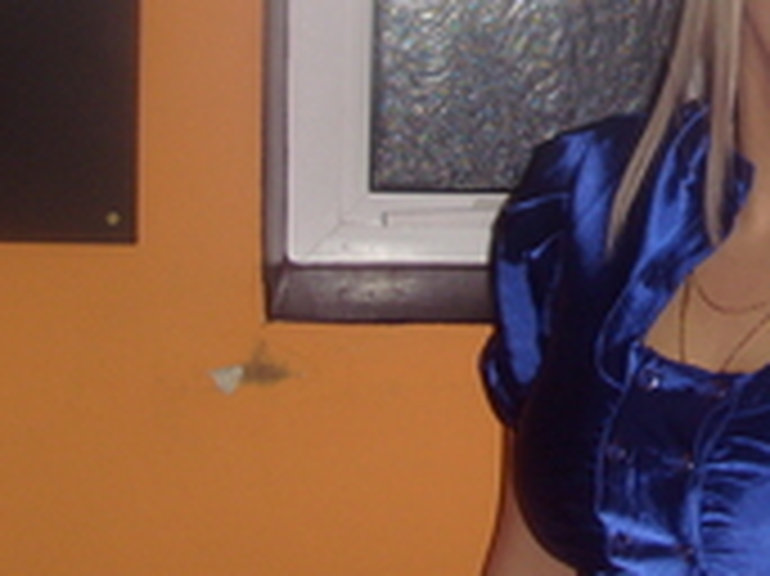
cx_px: 806
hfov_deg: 19.9
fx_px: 2112
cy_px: 18
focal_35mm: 95
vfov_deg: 15.3
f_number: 3.5
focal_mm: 6
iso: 100
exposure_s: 1/45
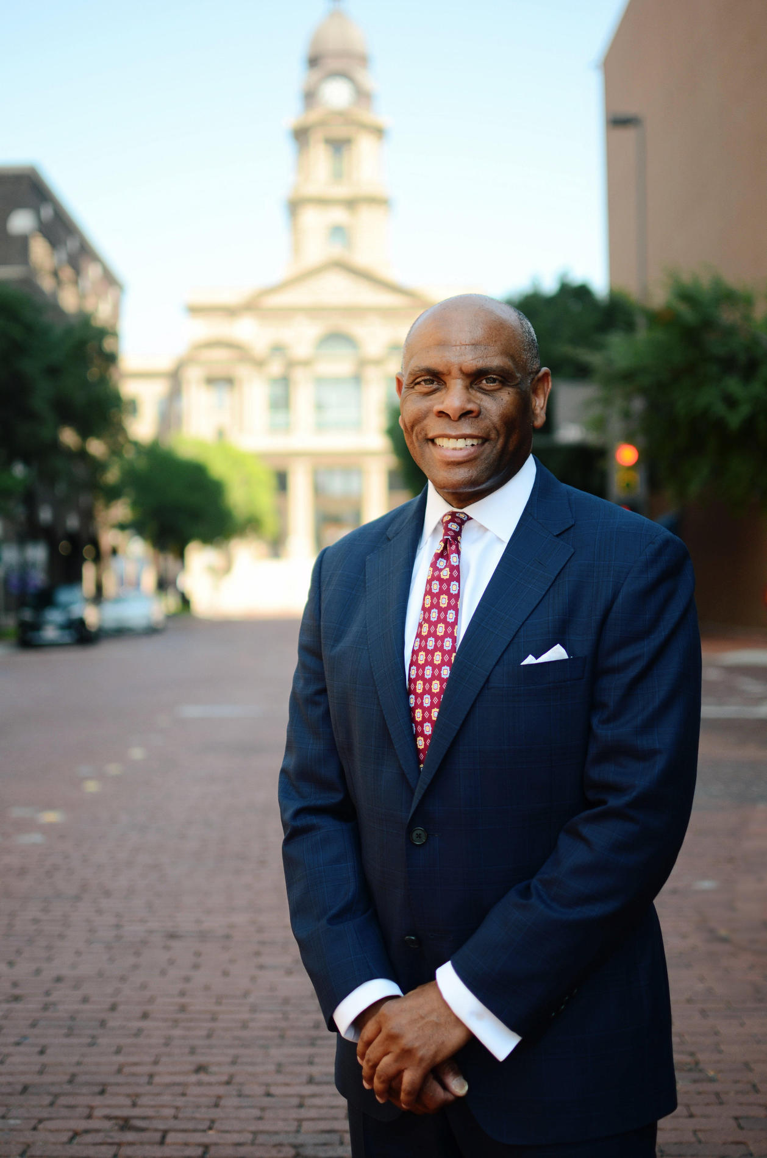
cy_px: 579
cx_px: 384
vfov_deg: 37.9
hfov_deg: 25.6
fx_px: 1686
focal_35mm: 52
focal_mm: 35
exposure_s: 1/1600
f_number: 1.8
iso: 160
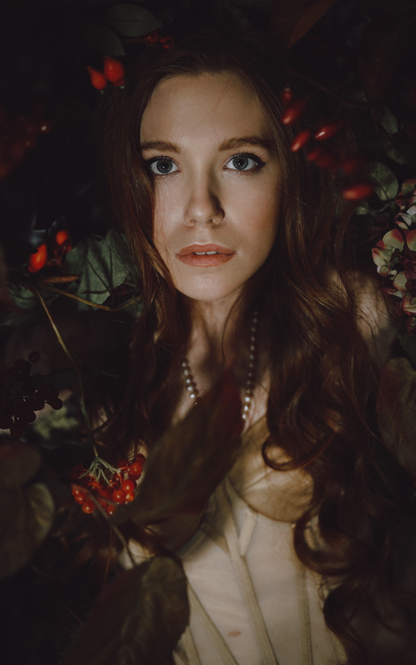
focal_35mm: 57
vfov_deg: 35.7
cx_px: 197
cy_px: 332
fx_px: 1034
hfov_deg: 22.7
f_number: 2
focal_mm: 55
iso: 500
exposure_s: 1/320
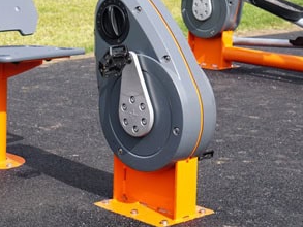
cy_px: 36
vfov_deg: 13.4
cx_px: 89
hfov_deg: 17.8
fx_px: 964
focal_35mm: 110
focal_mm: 35
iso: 100
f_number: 5.6
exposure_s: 1/250
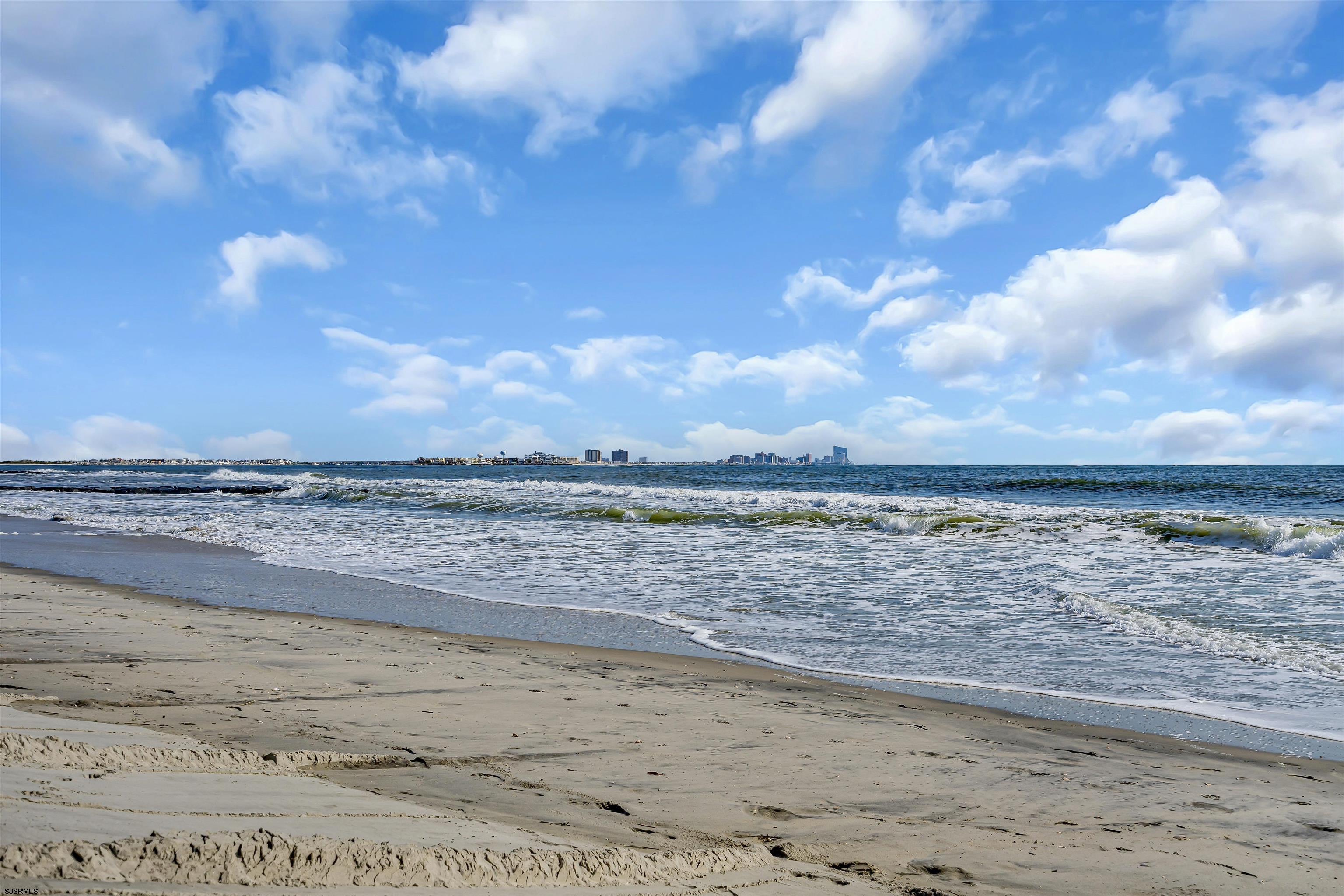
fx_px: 1307
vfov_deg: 37.9
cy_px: 448
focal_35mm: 35
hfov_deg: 54.4
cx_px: 672
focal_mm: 35
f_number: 8
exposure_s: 1/1600
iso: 200
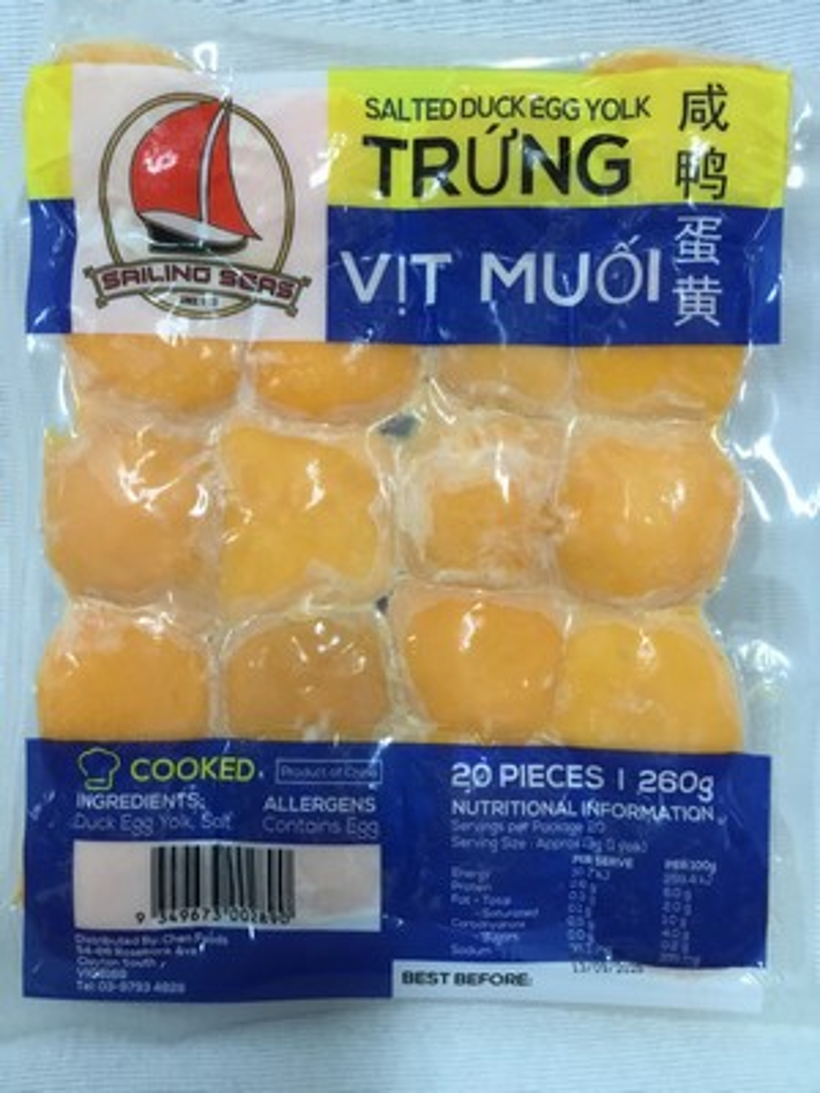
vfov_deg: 58.4
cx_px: 410
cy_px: 546
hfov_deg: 45.4
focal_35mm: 31
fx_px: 979
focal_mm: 3.3
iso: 125
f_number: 2.4
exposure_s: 1/33
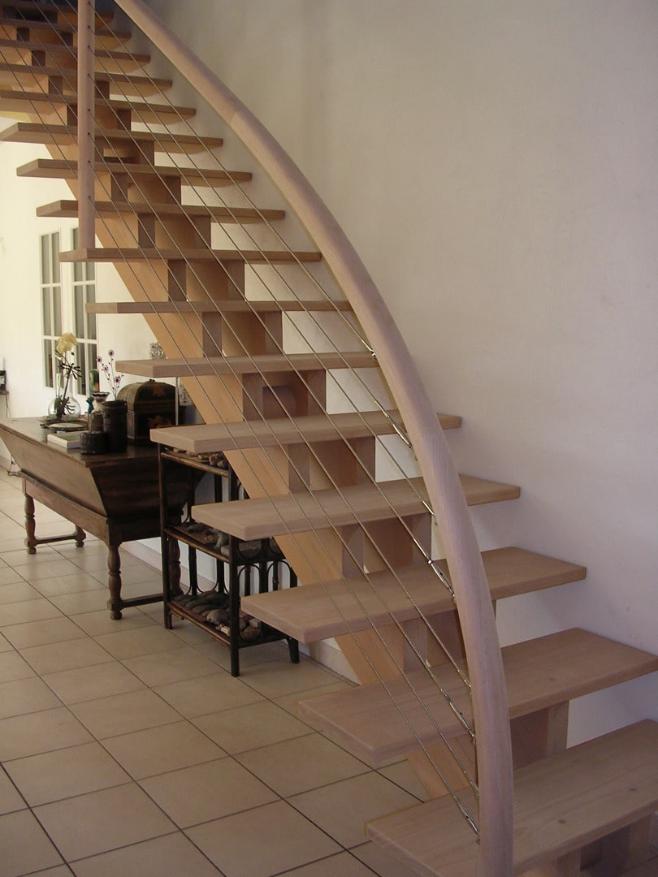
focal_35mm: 38
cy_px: 438
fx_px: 963
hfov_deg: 37.7
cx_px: 329
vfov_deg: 49.0
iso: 100
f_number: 2.8
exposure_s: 1/30
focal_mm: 5.8
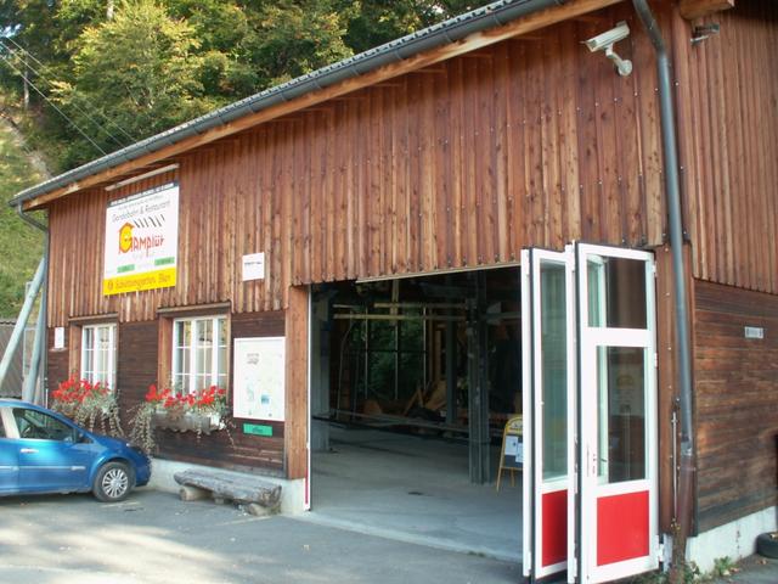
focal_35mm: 35
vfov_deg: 40.7
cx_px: 389
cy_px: 292
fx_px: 787
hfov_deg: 52.6
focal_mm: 5.86
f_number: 3.2
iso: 50
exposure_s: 1/40
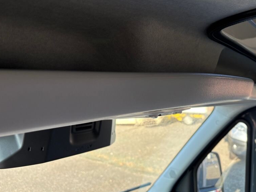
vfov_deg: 40.5
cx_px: 152
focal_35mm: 35
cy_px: 75
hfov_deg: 52.3
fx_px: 259
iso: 50
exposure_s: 1/184
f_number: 1.6
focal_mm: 5.96
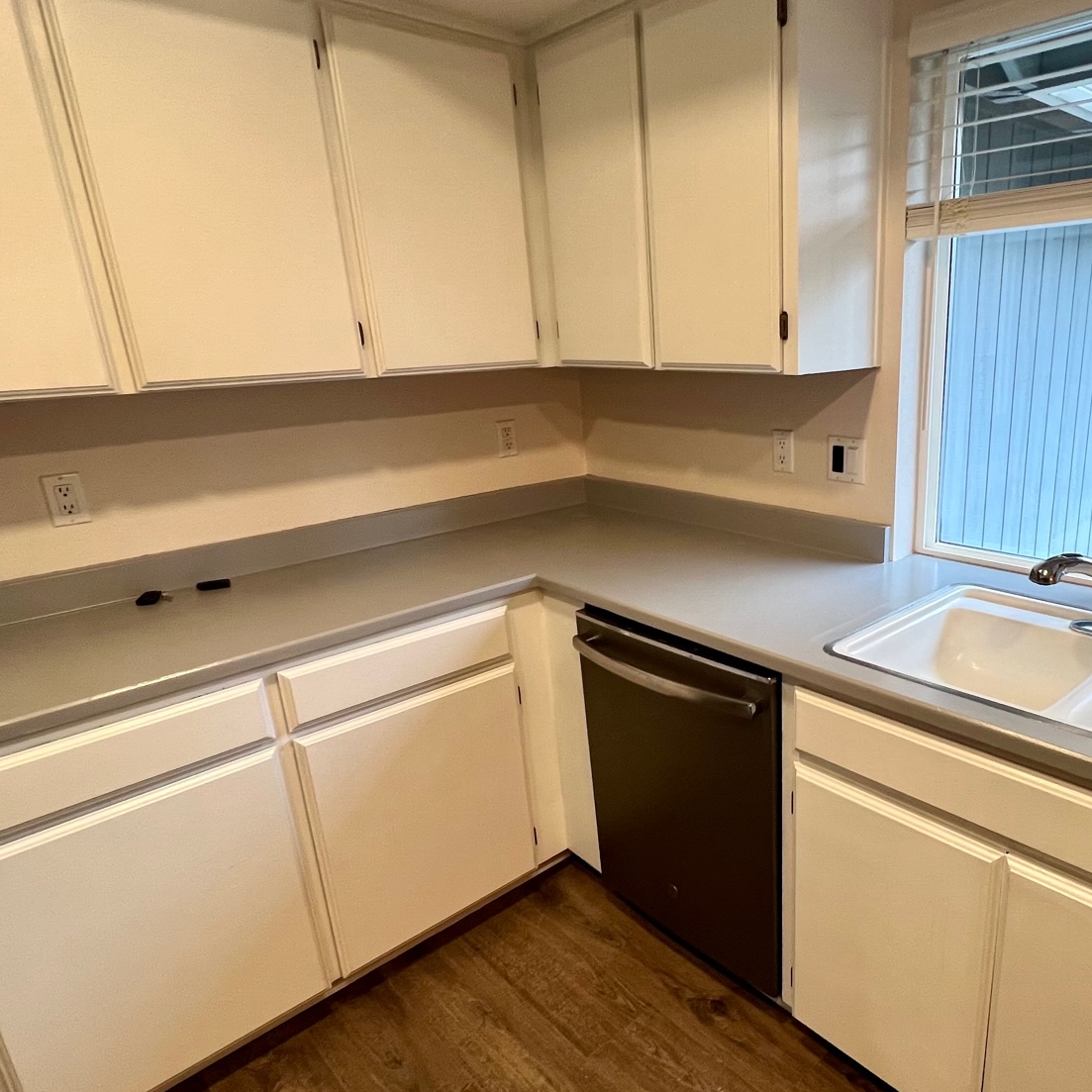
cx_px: 731
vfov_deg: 72.1
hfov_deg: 70.0
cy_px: 577
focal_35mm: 21
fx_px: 749
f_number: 1.8
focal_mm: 1.57
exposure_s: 1/120
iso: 160
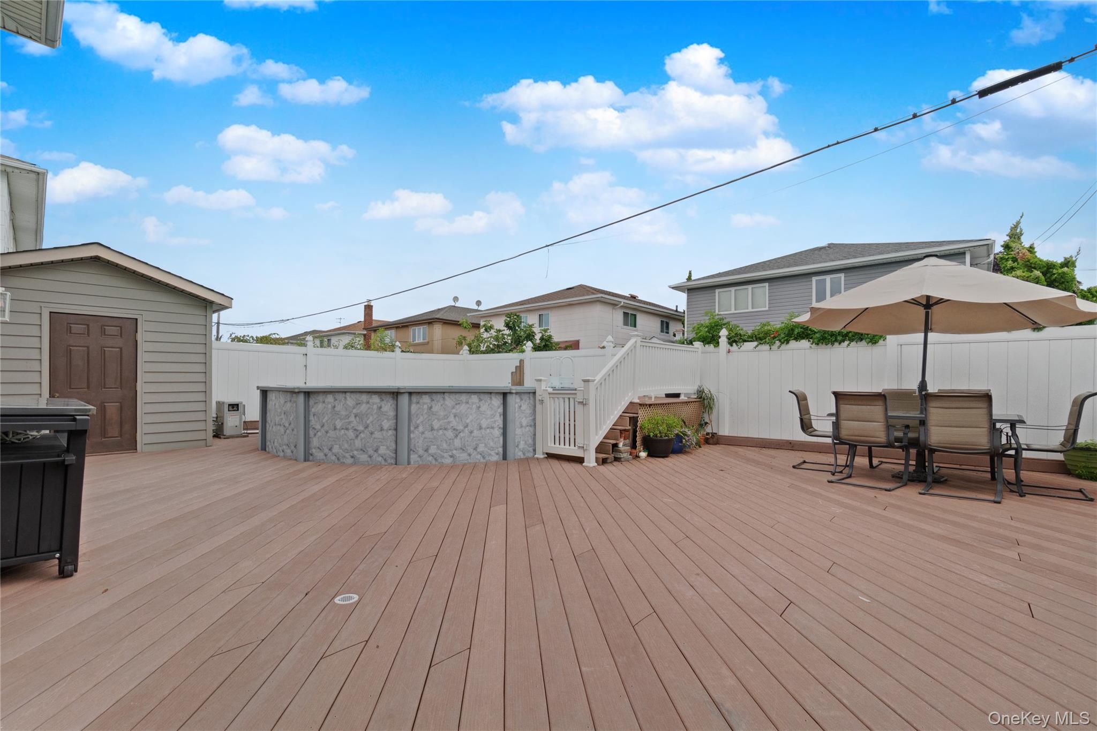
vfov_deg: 77.3
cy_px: 366
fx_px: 457
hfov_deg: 100.4
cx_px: 548
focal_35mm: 15
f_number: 9
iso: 800
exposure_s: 1/1250
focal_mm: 10
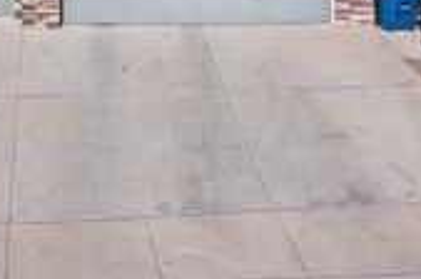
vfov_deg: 15.5
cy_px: -101
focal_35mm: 83
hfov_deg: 23.7
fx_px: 969
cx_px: 27
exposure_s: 1/1000
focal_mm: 10.26
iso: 100
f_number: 7.1
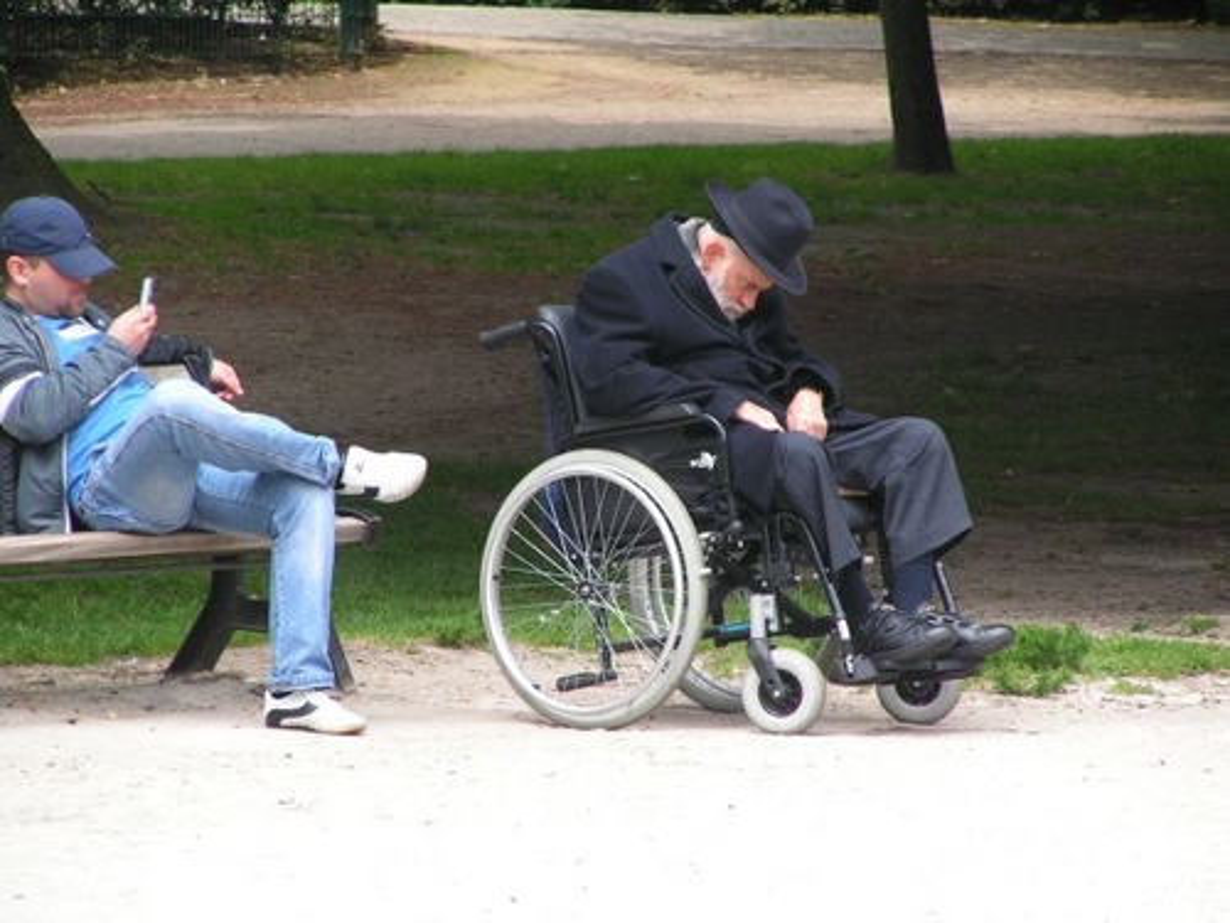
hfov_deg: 5.2
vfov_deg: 3.9
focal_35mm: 380
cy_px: 462
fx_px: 13502
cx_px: 615
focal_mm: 63
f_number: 3.7
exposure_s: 1/250
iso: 64
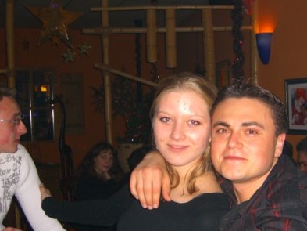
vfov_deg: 25.1
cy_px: 158
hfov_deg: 32.9
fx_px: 515
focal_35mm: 58
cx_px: 207
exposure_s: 1/60
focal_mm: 7.9
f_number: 2.8
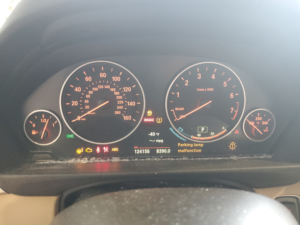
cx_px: 150
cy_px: 112
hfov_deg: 67.3
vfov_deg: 53.1
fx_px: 225
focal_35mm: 26
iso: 326
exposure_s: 1/40
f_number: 1.5
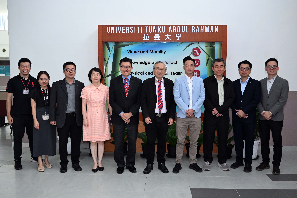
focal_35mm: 32
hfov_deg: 59.5
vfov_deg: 41.7
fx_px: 260
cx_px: 148
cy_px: 99
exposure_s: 1/125
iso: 1000
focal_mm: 21
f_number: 3.5
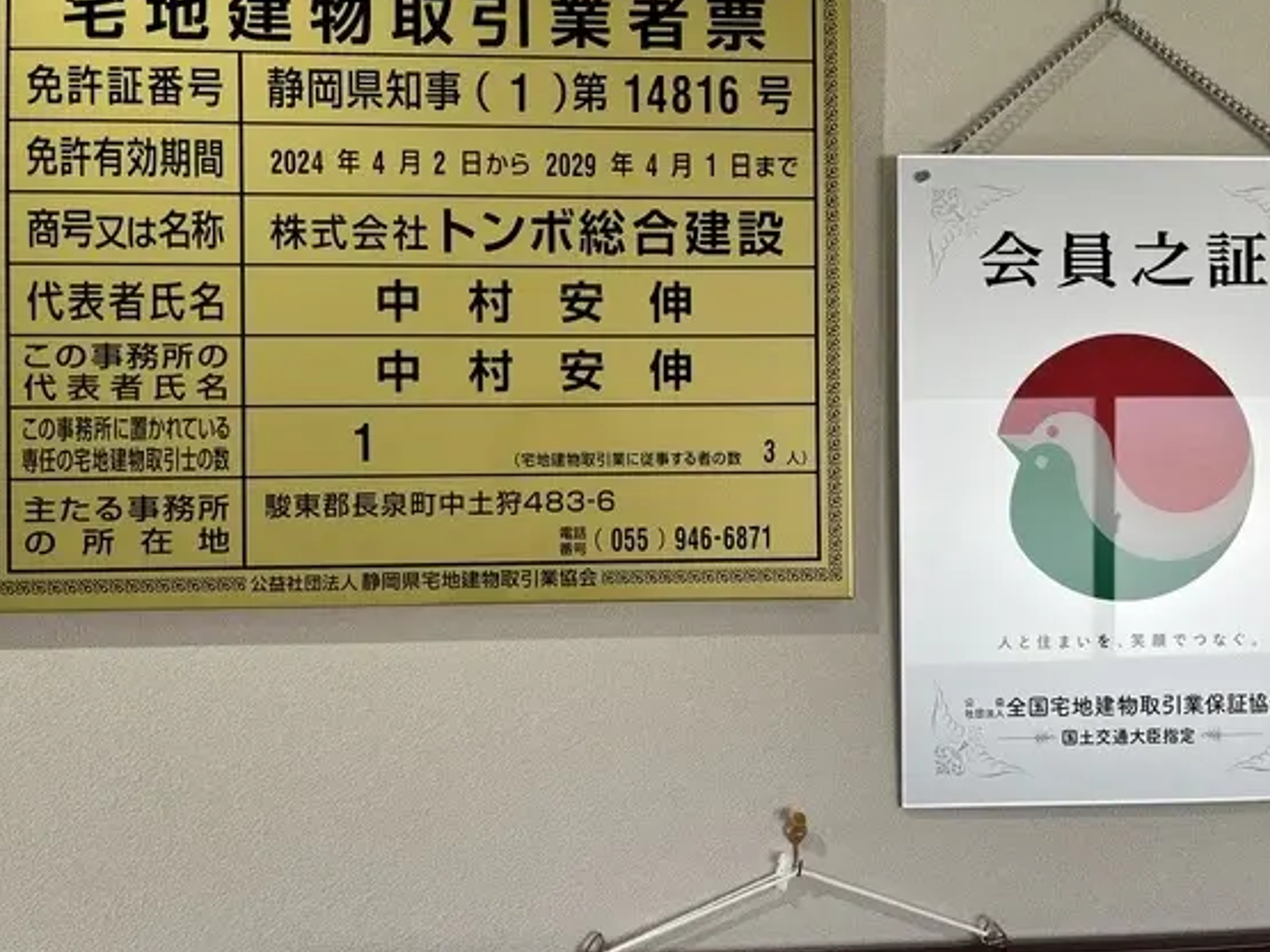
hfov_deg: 59.9
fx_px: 1100
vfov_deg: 46.7
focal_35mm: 30
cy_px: 442
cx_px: 668
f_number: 1.6
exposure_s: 1/100
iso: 64
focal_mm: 5.1
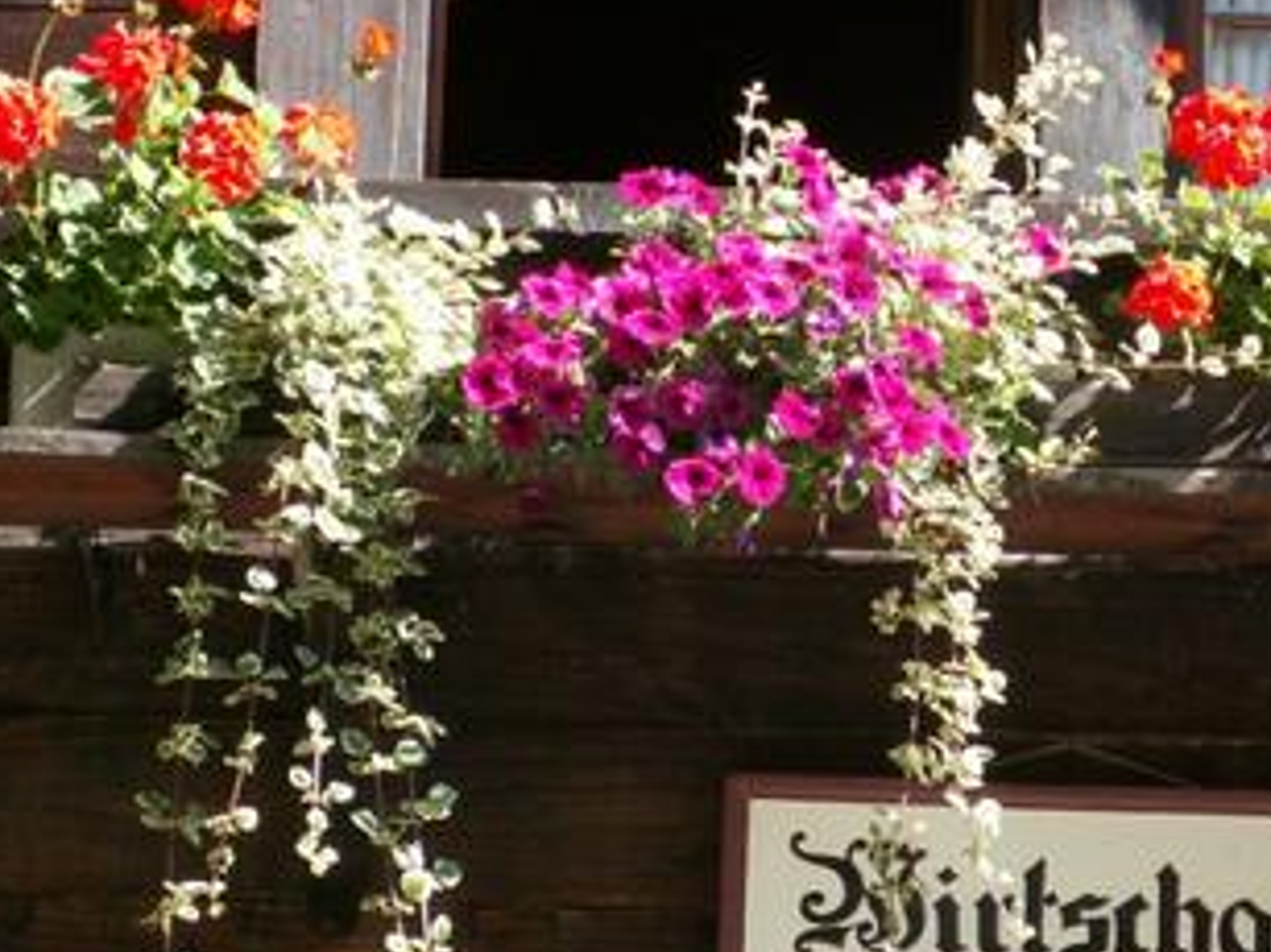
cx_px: 1035
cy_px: 281
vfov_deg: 5.9
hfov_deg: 7.9
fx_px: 9176
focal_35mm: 250
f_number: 4
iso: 50
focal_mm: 19.65
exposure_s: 1/80
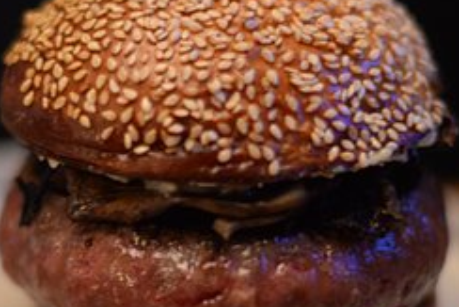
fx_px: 1965
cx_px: 137
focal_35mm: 154
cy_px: 233
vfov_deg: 8.9
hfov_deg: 13.3
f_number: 1.4
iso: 1600
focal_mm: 50
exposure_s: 1/25
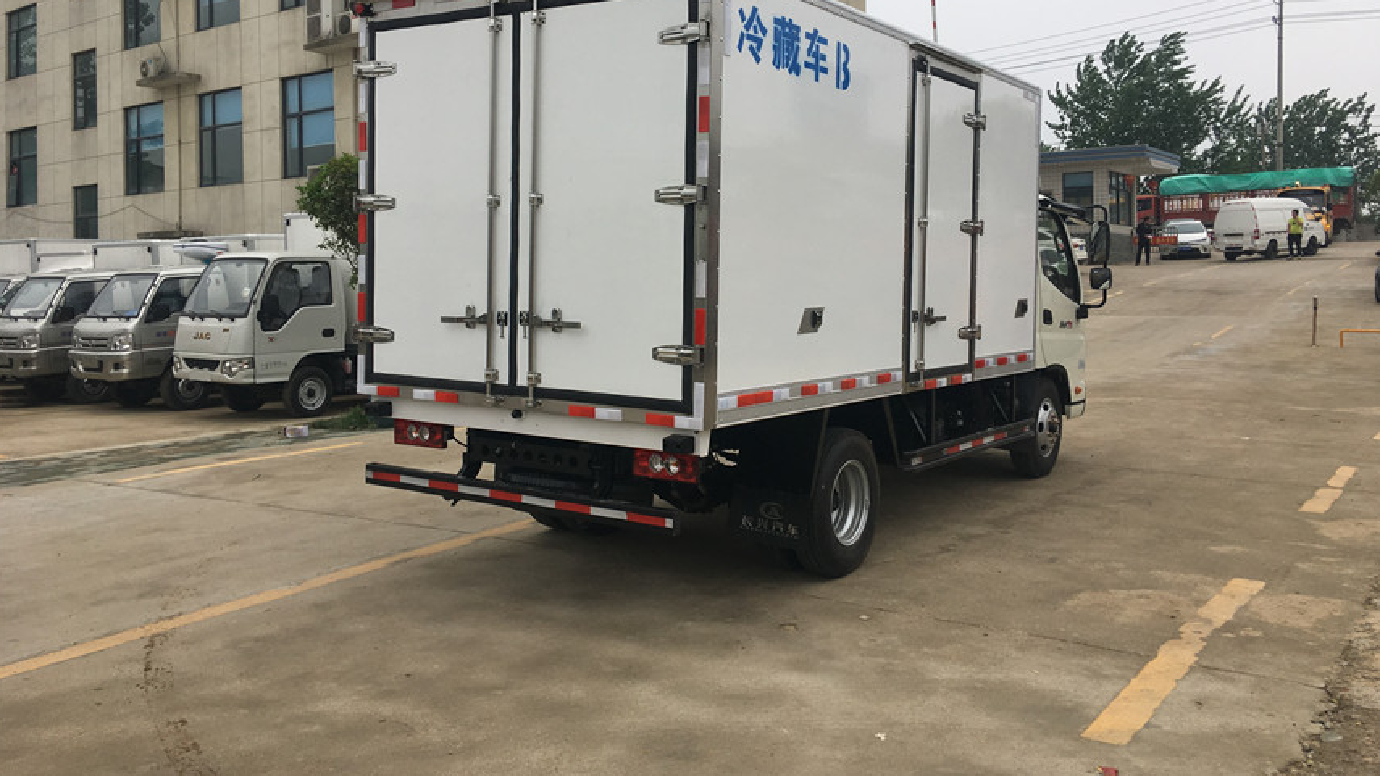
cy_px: 299
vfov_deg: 36.5
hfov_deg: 61.0
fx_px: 1171
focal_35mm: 32
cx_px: 692
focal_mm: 4.15
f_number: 2.2
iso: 25
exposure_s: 1/227
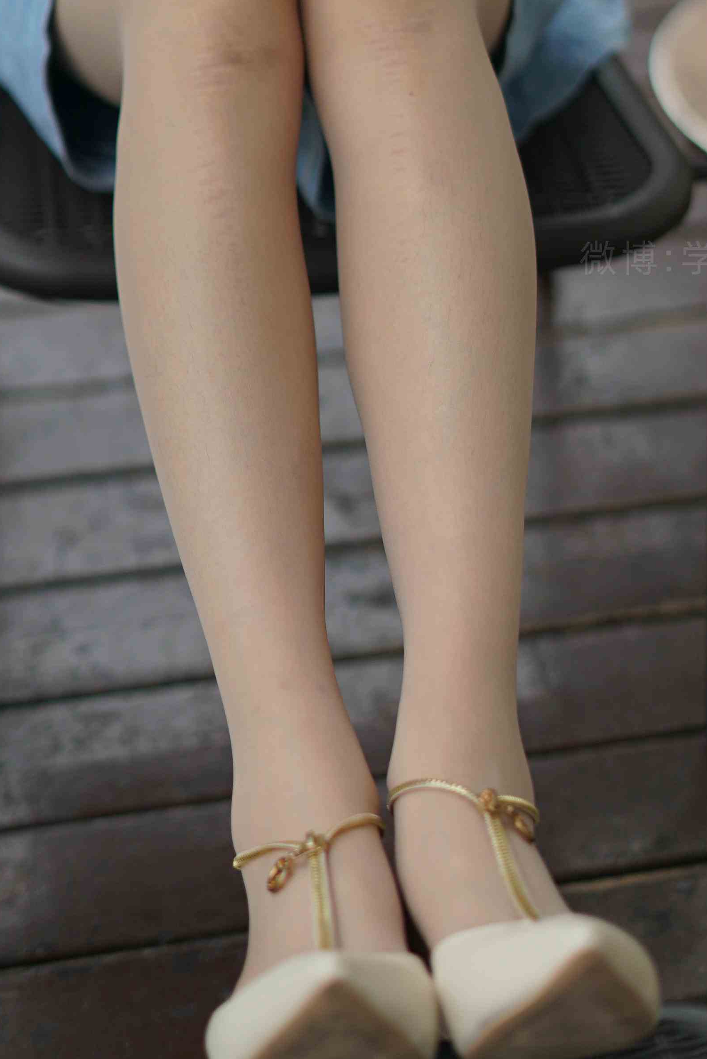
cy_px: 301
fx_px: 2618
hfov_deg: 15.4
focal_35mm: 89
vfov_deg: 22.7
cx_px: 304
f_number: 2
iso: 200
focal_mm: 50
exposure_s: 1/4000
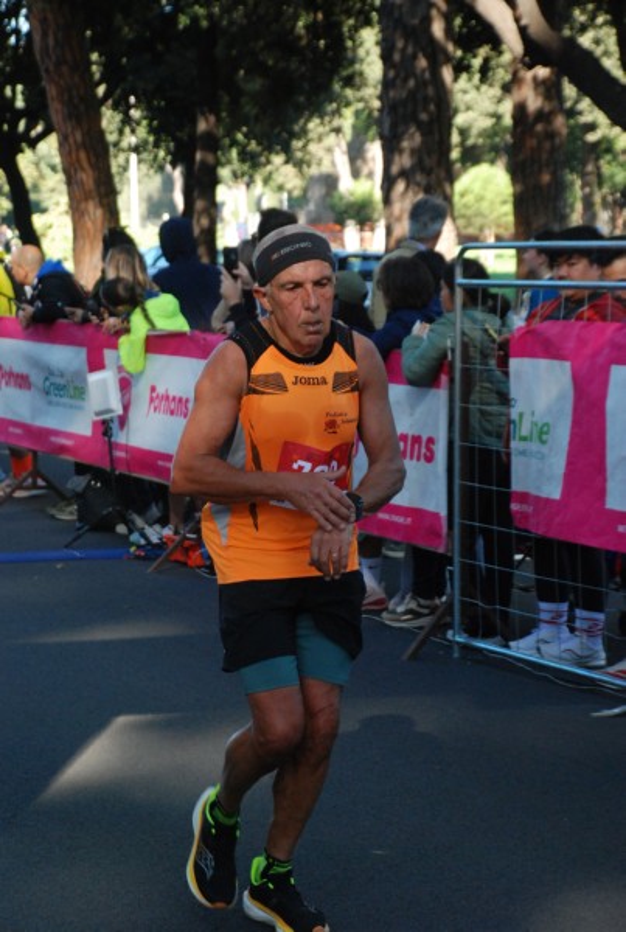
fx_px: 2724
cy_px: 466
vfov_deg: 19.4
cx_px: 313
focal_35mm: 105
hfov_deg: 13.1
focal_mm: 70
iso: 1000
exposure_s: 1/320
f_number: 5.6
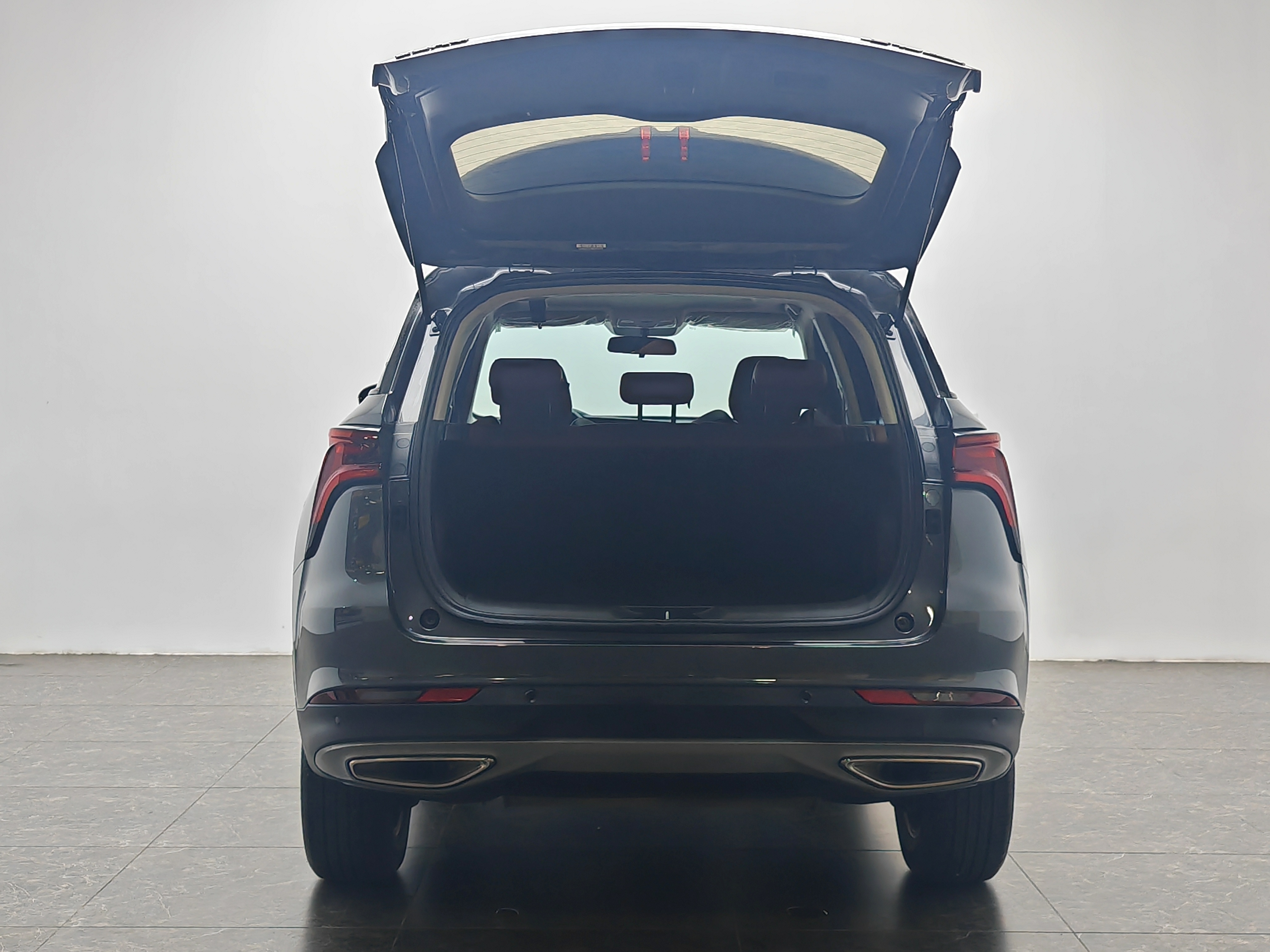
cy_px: 476
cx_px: 635
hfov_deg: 35.5
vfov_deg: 27.0
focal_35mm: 54
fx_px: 1981
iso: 64
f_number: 1.6
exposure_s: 1/100
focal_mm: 7.62
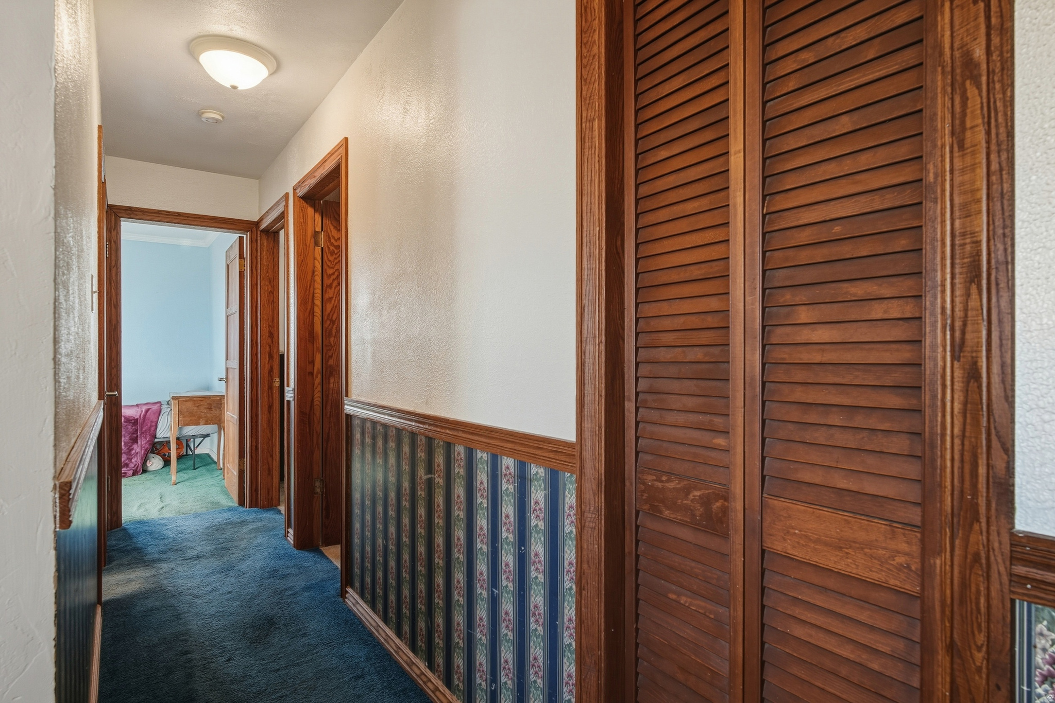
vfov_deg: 61.9
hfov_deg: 84.0
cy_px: 352
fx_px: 586
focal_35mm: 20
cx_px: 528
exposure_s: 1/60
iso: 200
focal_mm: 20
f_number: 9
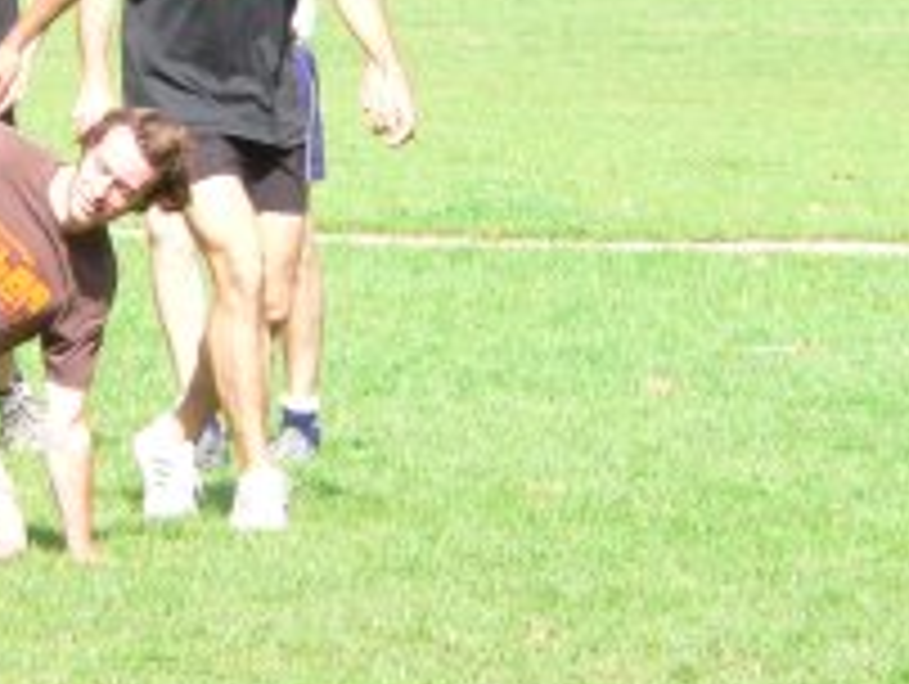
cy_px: 220
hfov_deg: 3.2
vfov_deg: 2.4
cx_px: 76
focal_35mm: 624
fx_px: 16405
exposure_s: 1/400
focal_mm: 46.7
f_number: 7.3
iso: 400
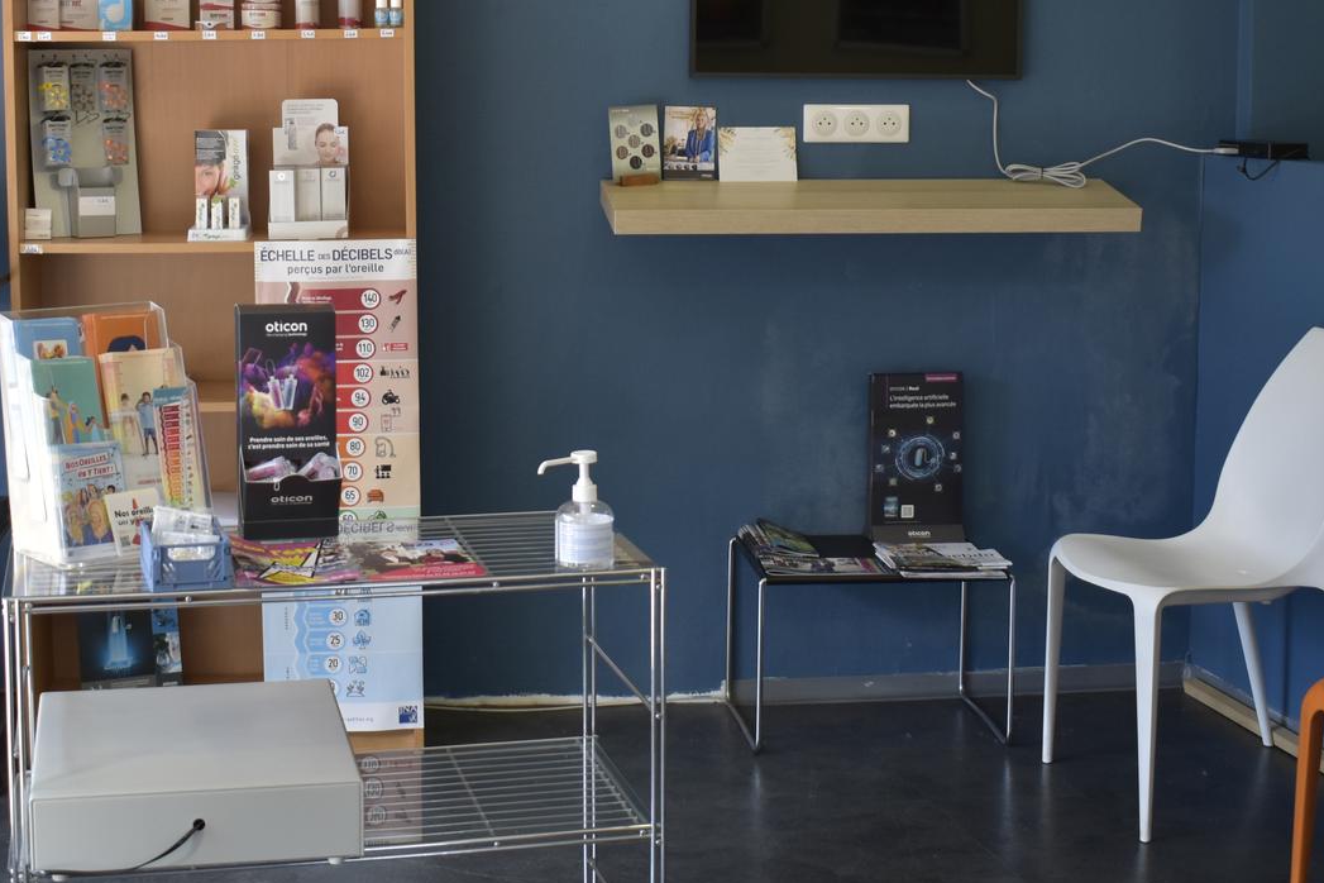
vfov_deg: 24.3
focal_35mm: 55
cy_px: 201
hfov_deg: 36.1
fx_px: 2023
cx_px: 517
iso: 400
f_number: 3.8
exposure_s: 1/100
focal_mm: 20
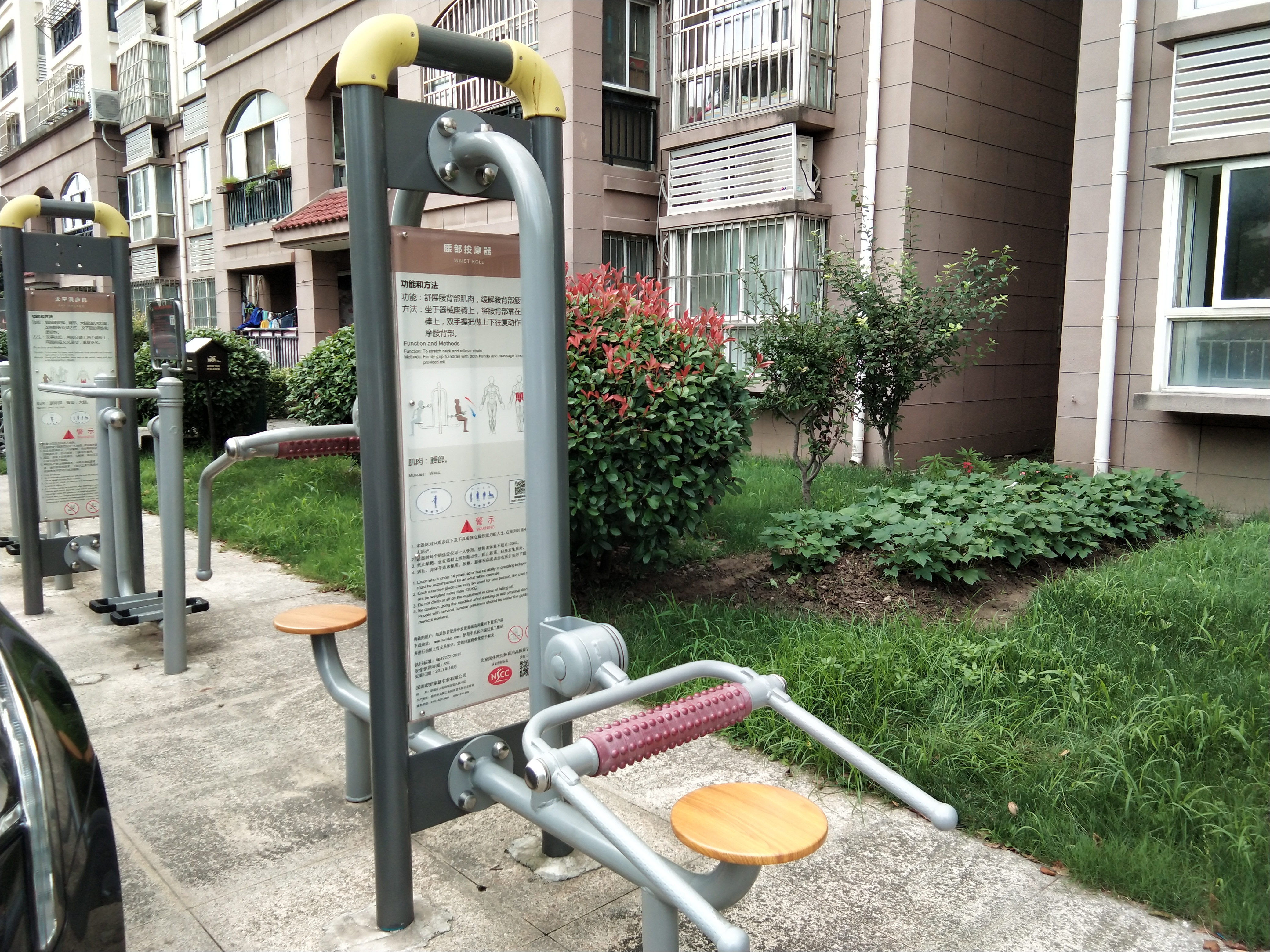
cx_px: 635
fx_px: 1137
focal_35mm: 31
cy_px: 476
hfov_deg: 58.4
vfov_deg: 45.4
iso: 50
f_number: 2.2
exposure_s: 1/227
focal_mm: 3.69
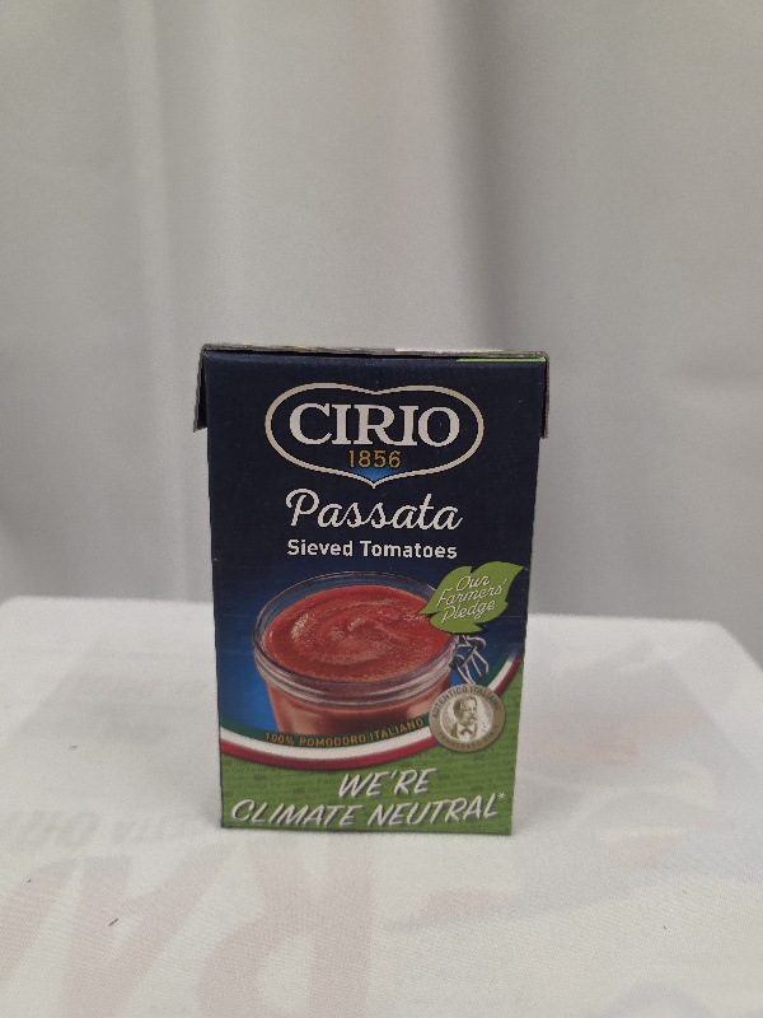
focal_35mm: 23
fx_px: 676
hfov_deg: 58.9
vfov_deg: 73.9
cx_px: 382
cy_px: 509
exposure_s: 1/101
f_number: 1.7
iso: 320
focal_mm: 6.3
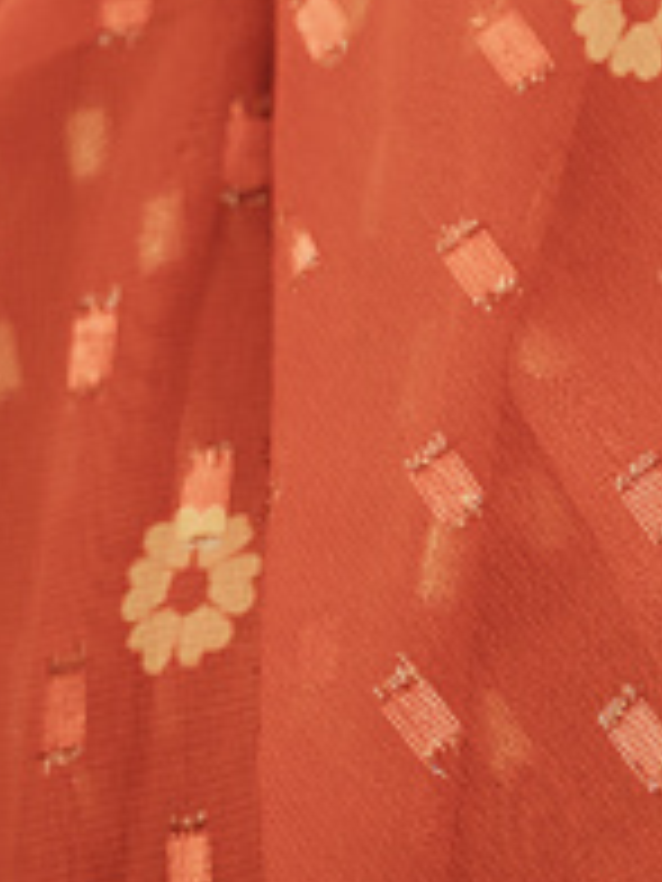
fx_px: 7038
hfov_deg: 5.3
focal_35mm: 276
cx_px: 1310
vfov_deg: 6.9
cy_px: -1040
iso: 100
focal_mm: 47
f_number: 2.8
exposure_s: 1/1000
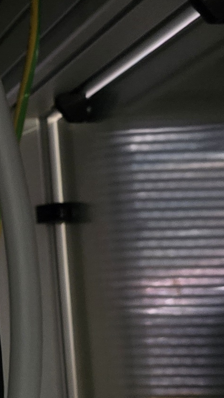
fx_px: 1256
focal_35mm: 119
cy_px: 174
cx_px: -488
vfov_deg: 18.0
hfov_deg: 8.3
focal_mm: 6.3
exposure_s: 1/30
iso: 1250
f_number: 1.7
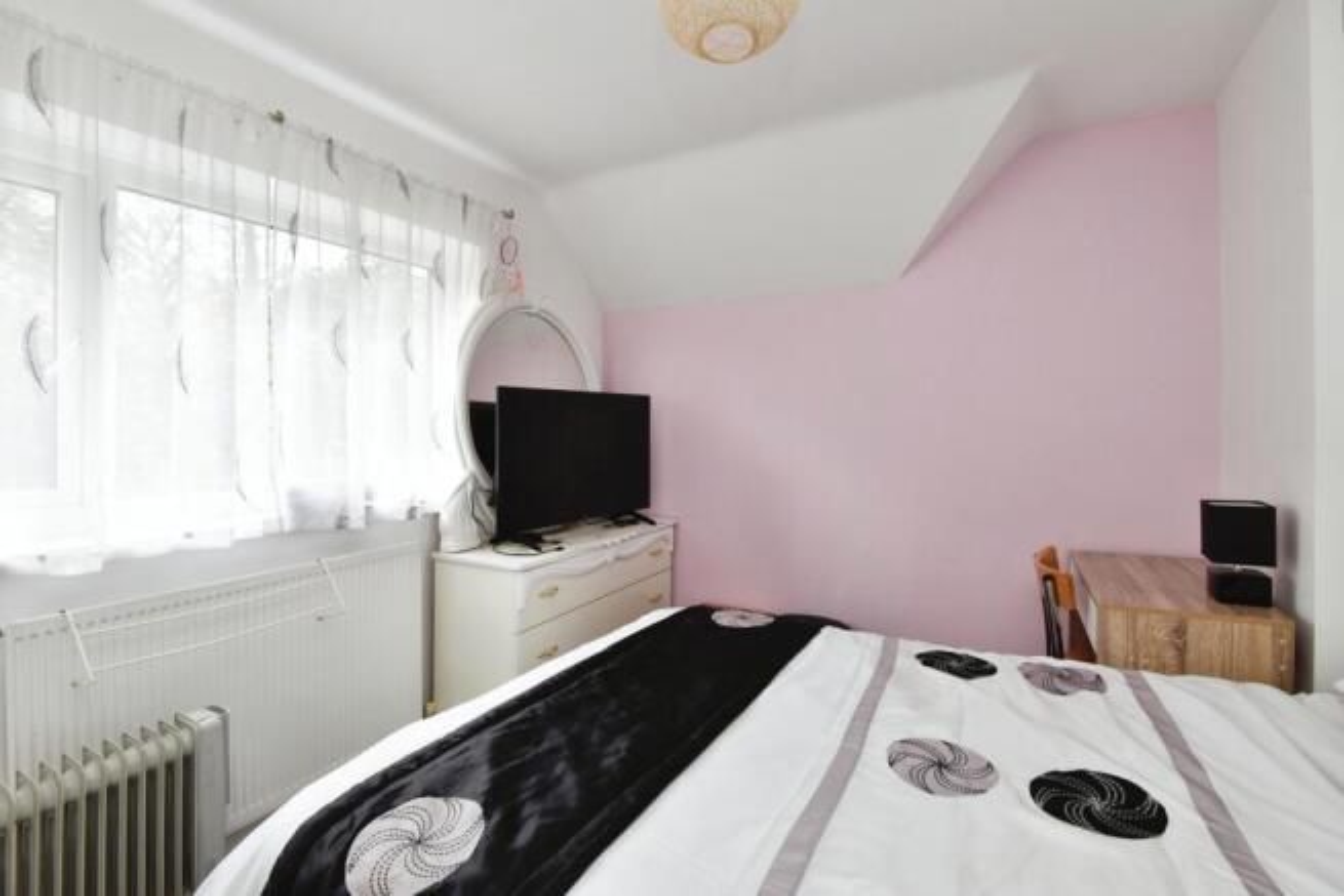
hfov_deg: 96.7
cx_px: 672
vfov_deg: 73.8
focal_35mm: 16
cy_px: 448
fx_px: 597
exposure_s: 1/13
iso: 500
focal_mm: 16
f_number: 7.1
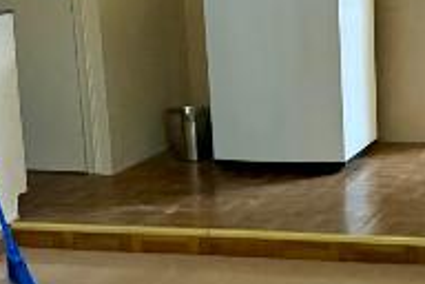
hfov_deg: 18.6
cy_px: 193
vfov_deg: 12.7
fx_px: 1275
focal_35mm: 108
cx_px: 374
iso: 500
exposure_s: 1/60
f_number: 1.6
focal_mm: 5.96
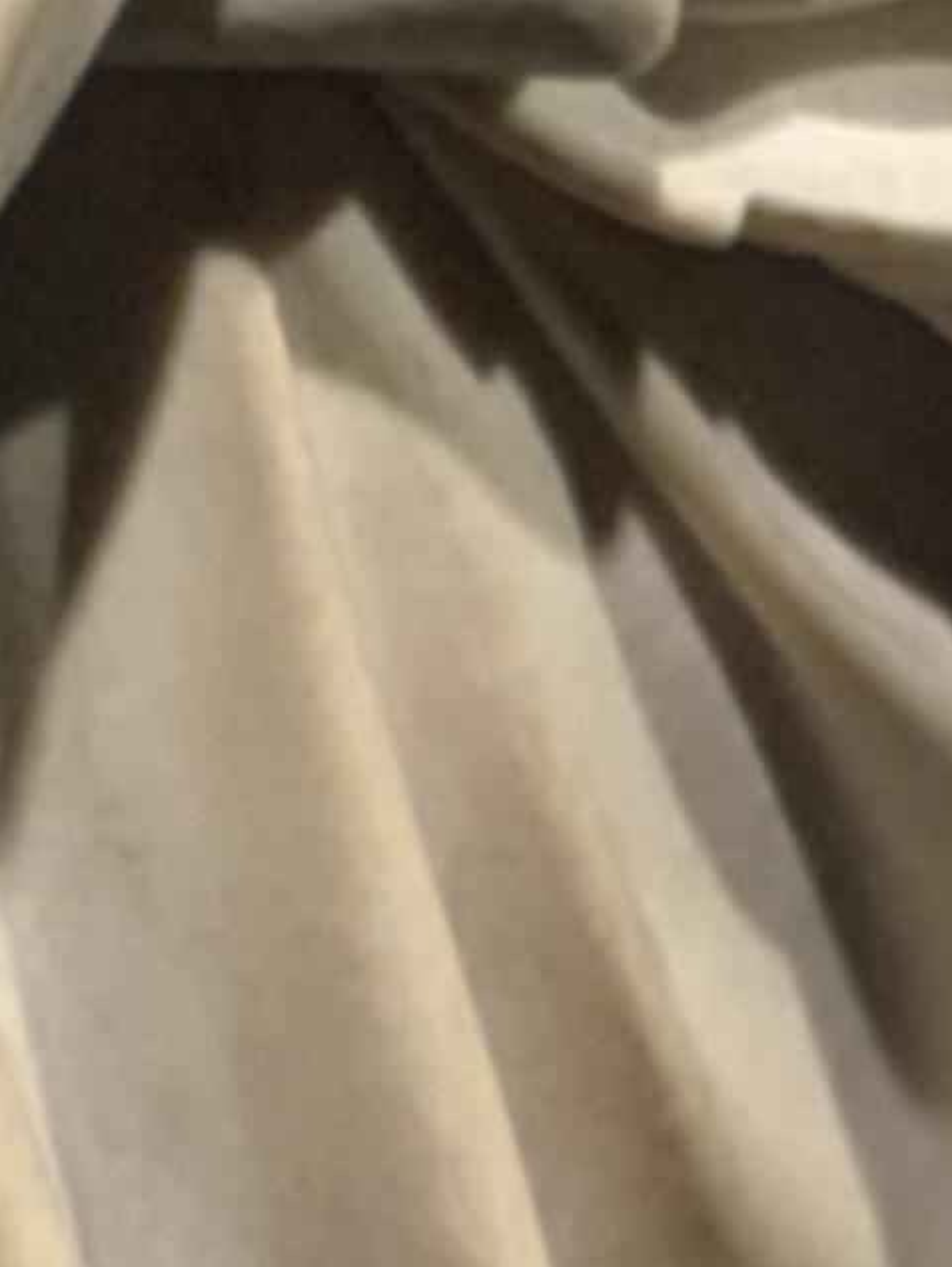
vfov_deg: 5.9
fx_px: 12089
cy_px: -515
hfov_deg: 4.4
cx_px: -1184
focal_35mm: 330
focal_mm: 6
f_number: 2.4
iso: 125
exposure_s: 1/60
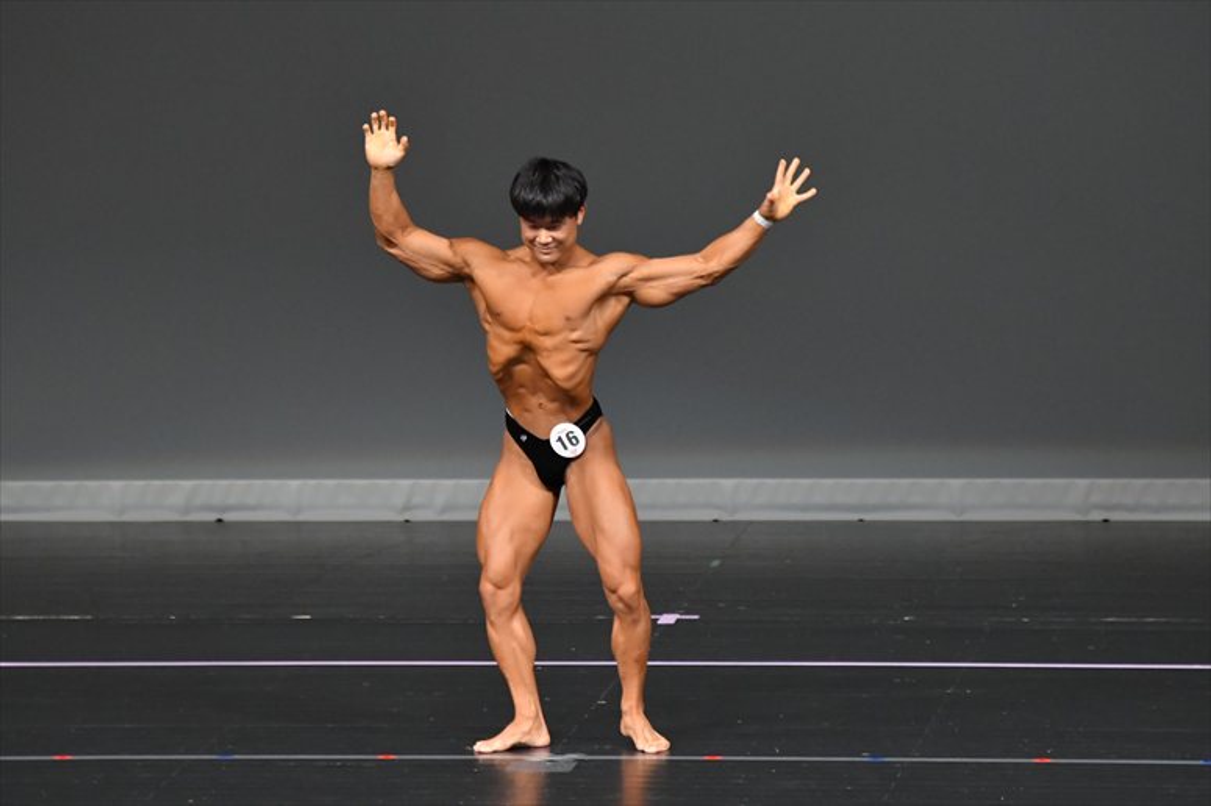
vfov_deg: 4.6
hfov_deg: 6.9
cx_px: 606
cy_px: 403
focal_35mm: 300
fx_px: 10087
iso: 4000
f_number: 5.6
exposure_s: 1/400
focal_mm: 200
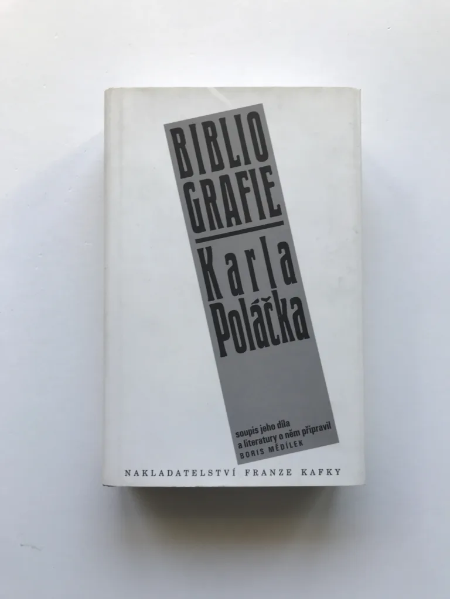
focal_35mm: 28
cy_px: 300
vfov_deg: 63.4
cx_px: 225
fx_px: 485
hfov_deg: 49.7
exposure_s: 1/100
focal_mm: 3.99
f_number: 1.8
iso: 40
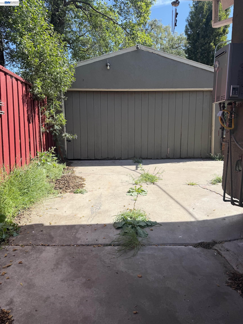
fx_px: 225
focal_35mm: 24
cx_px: 122
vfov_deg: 71.6
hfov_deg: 56.8
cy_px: 162
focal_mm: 6.76
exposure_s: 1/1949
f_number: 1.78
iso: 80
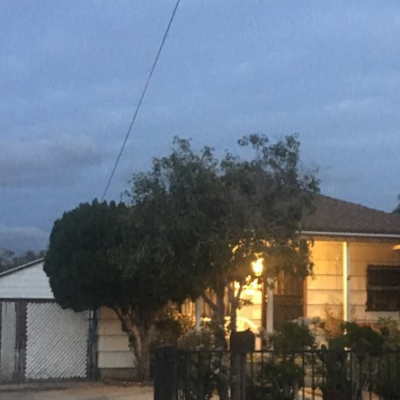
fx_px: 771
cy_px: 264
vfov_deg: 28.9
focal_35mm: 59
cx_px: 244
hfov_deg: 29.0
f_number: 2.2
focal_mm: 4.15
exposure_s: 1/15
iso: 500
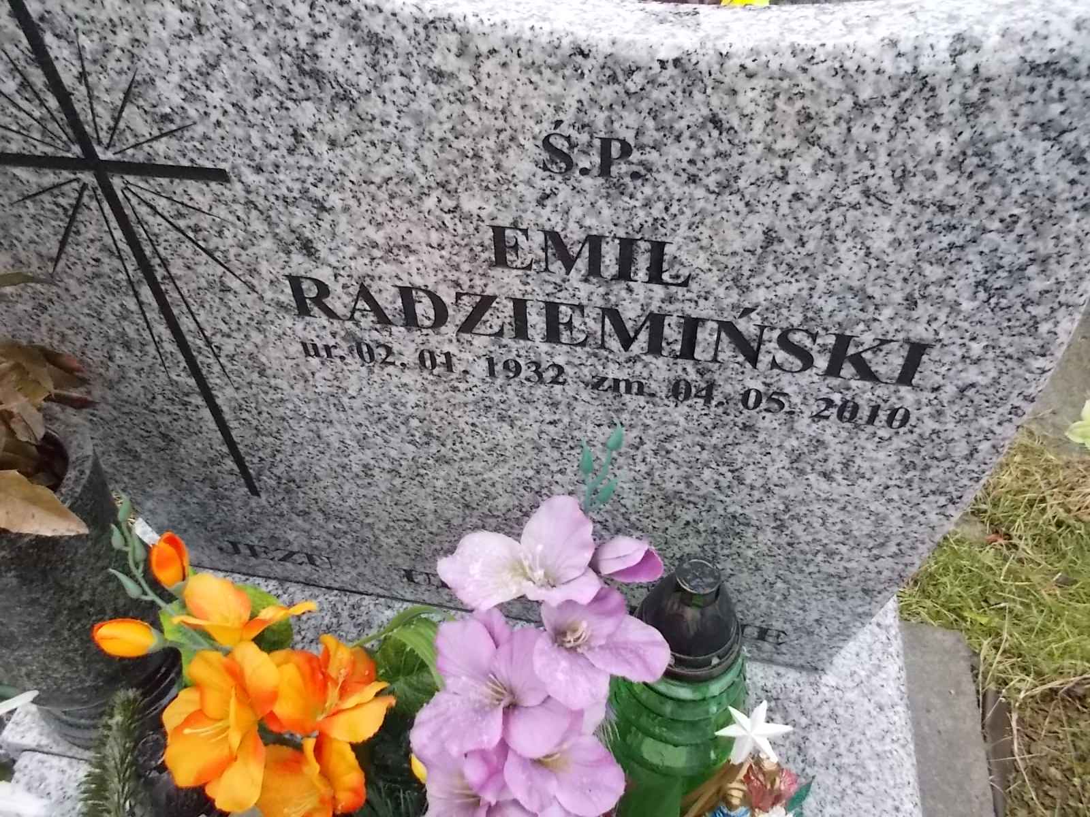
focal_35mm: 26
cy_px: 408
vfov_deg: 53.1
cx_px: 545
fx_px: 819
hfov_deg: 67.3
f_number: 3.2
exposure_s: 1/60
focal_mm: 4.6
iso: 400
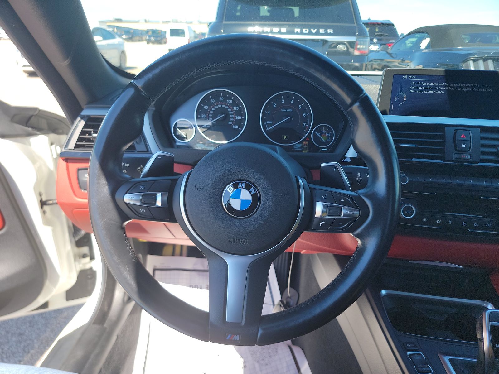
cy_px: 187
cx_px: 250
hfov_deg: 71.6
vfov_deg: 56.8
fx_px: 346
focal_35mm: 24
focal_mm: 6.7
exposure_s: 1/166
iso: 50
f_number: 1.8
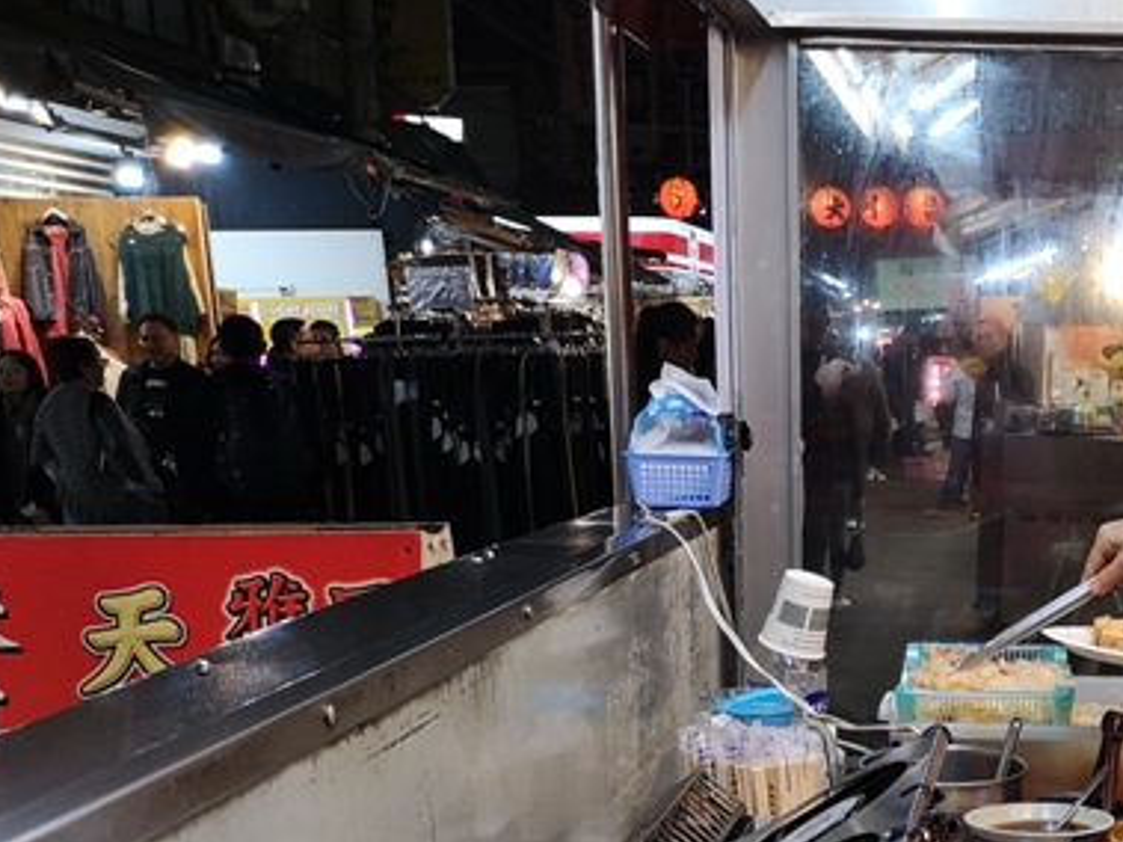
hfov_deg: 32.0
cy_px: 809
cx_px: 1031
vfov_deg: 24.6
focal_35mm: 57
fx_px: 1849
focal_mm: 3.95
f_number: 1.8
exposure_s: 1/100
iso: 250
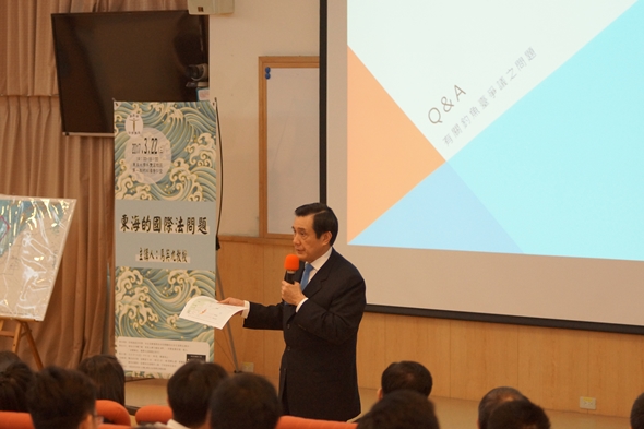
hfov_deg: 15.2
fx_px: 2414
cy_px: 214
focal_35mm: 135
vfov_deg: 10.2
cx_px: 322
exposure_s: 1/250
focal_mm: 90
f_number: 2.8
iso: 1600
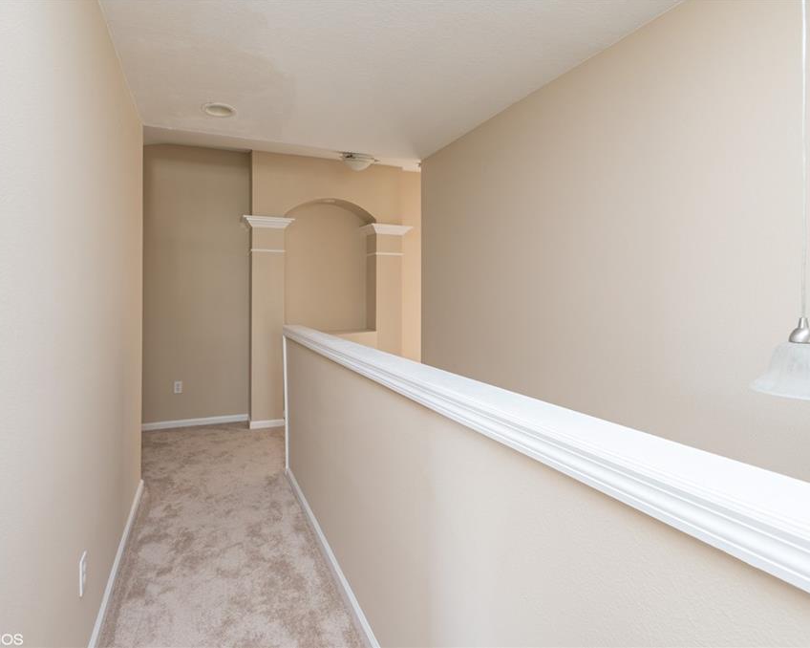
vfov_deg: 77.0
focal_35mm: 17
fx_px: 407
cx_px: 390
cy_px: 323
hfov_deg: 89.6
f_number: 8
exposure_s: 1/6
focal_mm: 10
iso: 320
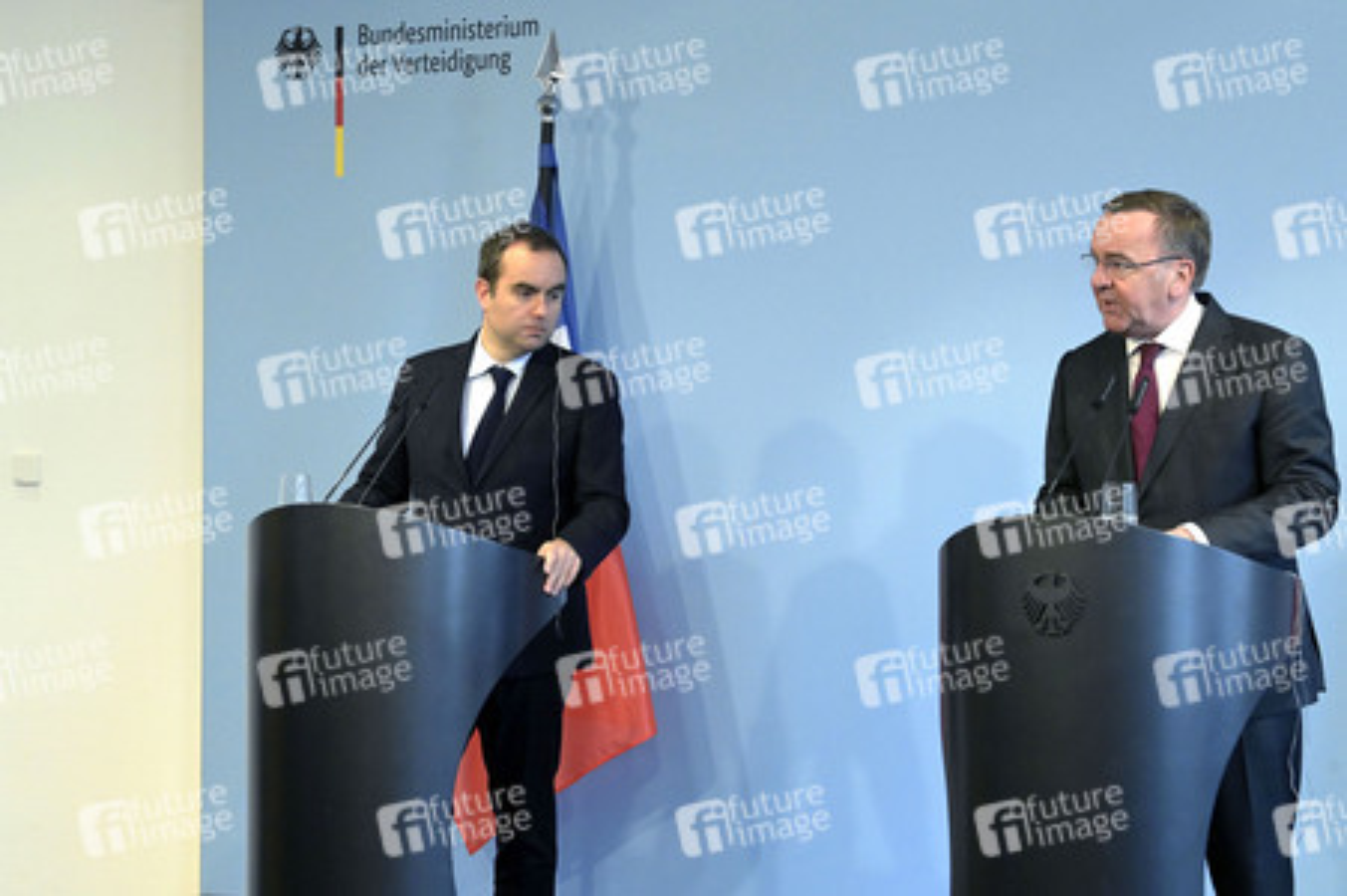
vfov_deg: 15.9
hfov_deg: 23.7
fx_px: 3215
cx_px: 674
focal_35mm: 86
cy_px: 448
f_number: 6.3
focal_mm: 86
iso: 6400
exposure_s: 1/400
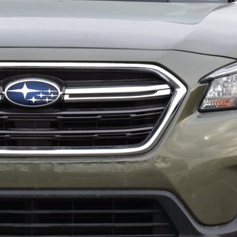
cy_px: 112
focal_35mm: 220
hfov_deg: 7.9
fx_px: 1707
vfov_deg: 7.9
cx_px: 31
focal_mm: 55
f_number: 9
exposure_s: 1/125
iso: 400
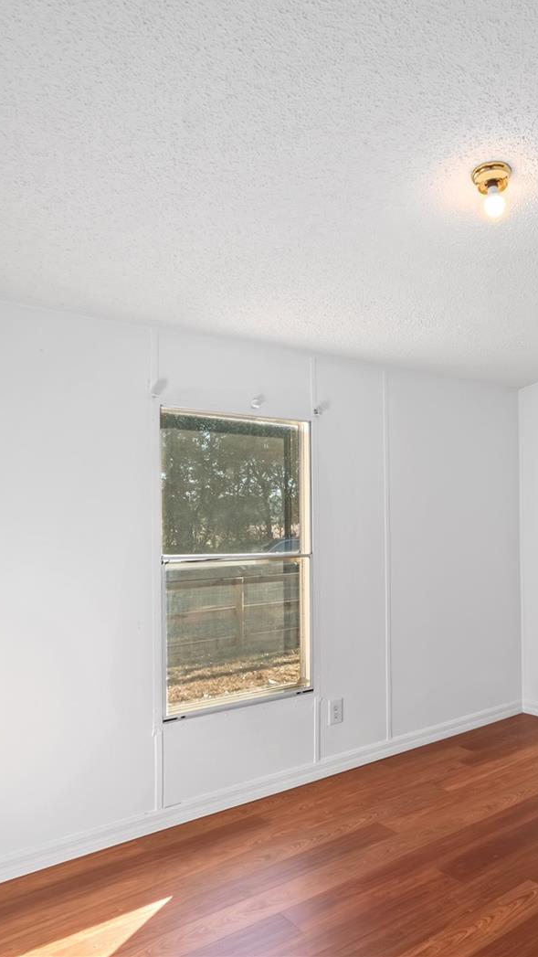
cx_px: 444
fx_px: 609
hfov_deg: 44.9
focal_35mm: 24
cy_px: 471
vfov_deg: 76.3
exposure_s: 1/60
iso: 250
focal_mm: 10
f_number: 9
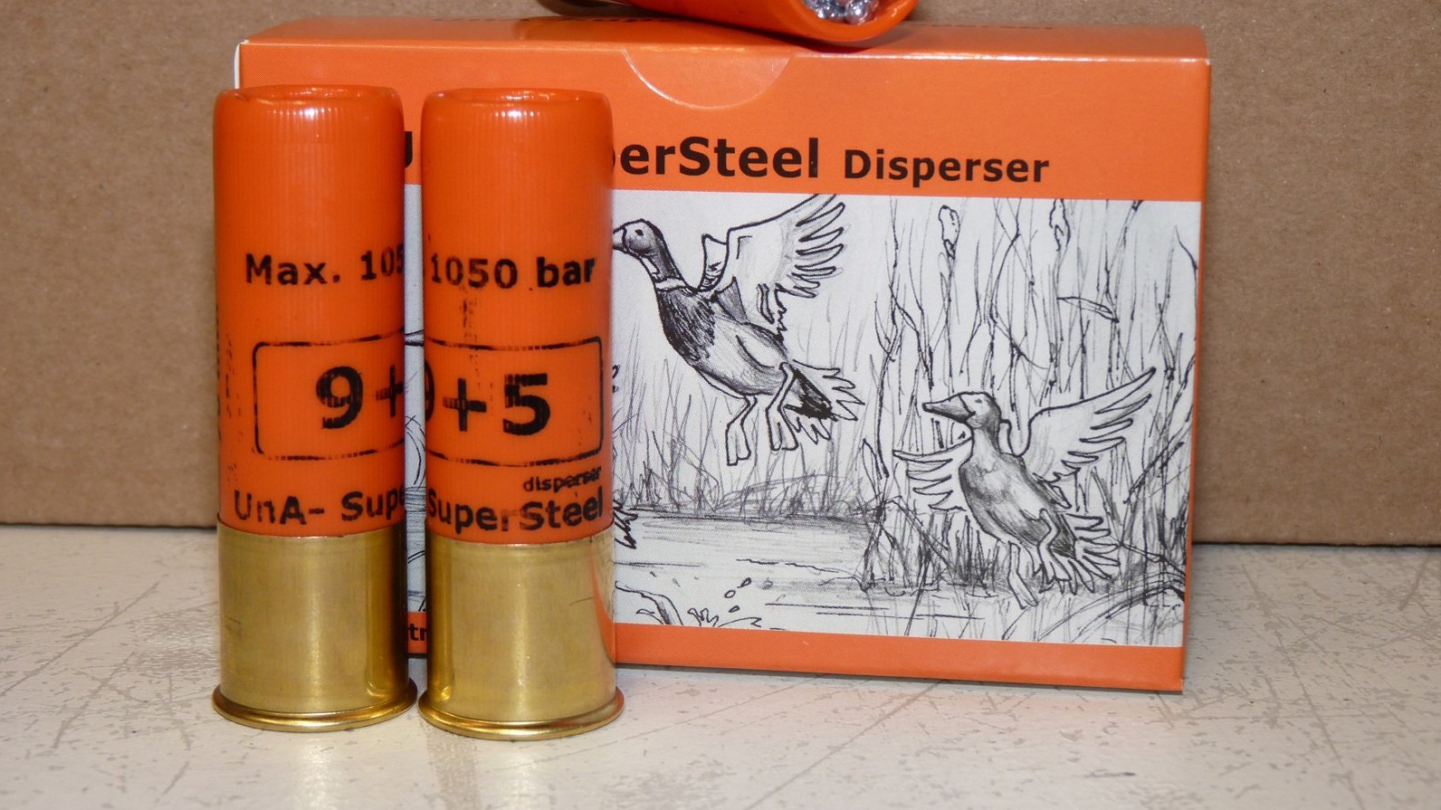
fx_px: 2636
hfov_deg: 30.6
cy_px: 355
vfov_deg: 17.5
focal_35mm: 69
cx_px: 719
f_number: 3.4
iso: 100
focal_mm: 11.1
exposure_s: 1/30
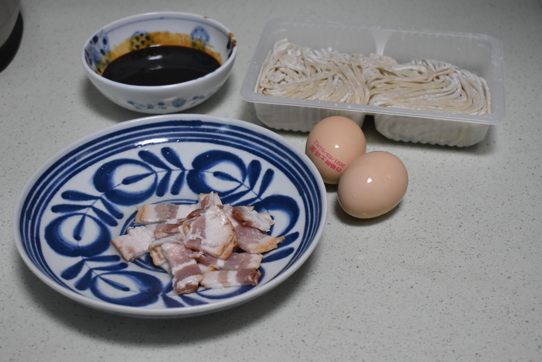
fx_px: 858
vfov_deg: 23.8
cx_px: 271
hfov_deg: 35.1
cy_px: 181
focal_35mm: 57
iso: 2000
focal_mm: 38
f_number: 5
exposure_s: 1/60
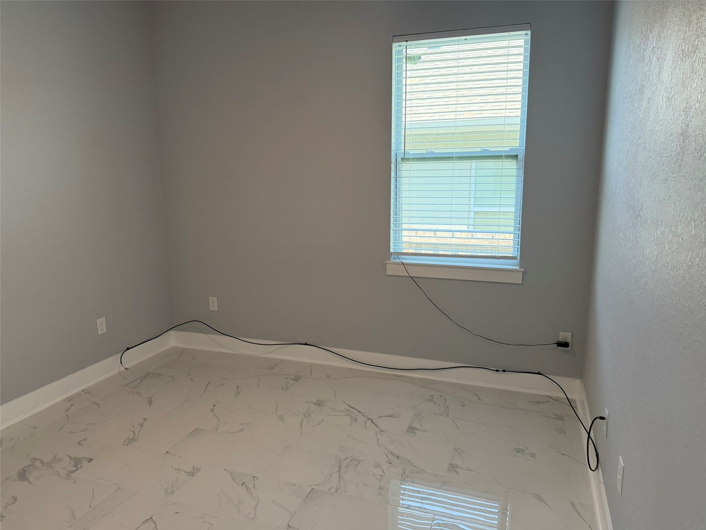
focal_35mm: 24
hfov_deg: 71.6
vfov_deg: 56.8
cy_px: 265
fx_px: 489
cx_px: 353
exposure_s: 1/193
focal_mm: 6.76
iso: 200
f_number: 1.78
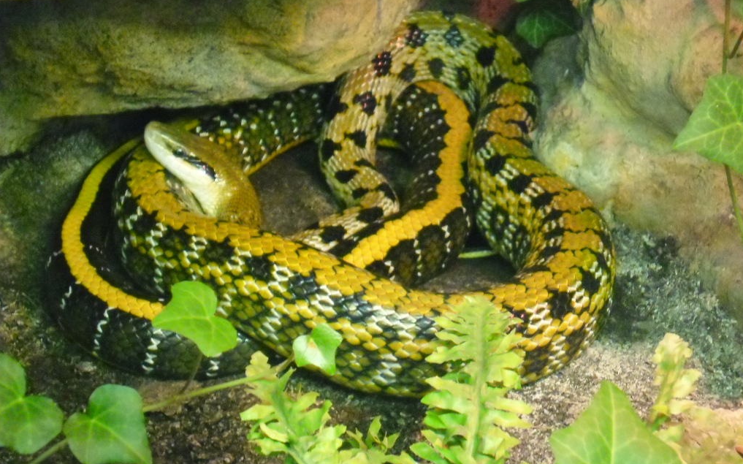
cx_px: 372
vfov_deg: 16.5
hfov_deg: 26.2
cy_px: 237
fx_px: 1599
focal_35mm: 79
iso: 800
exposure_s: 1/20
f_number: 3.9
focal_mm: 13.2
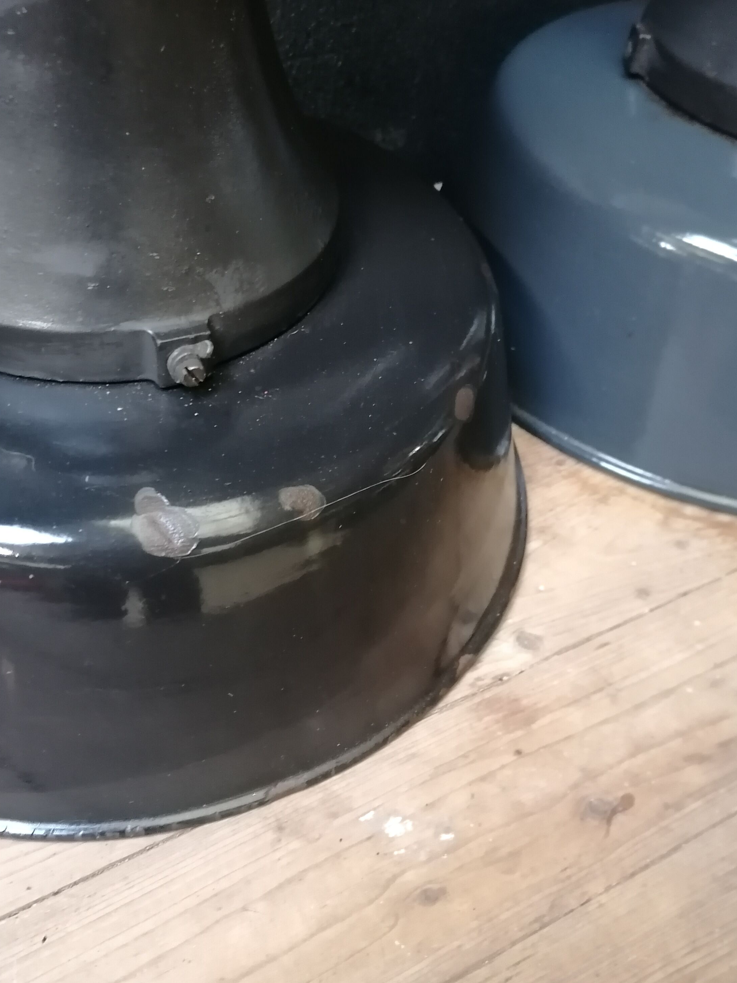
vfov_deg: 50.1
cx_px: 297
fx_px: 1050
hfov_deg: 38.5
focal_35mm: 37
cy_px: 500
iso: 500
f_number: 1.8
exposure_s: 1/20
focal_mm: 4.75
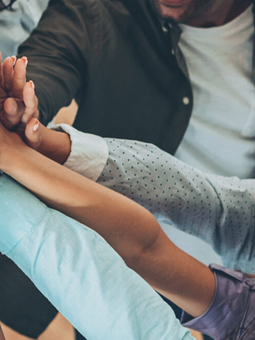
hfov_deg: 7.1
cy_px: 220
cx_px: -122
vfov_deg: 9.6
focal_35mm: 206
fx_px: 2023
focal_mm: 55
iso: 1250
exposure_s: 1/200
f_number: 2.5
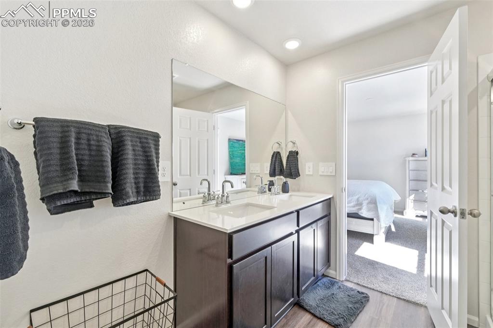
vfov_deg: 77.3
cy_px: 164
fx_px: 205
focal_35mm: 15
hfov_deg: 100.4
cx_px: 246
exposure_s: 1/10
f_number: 8
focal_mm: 10
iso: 800
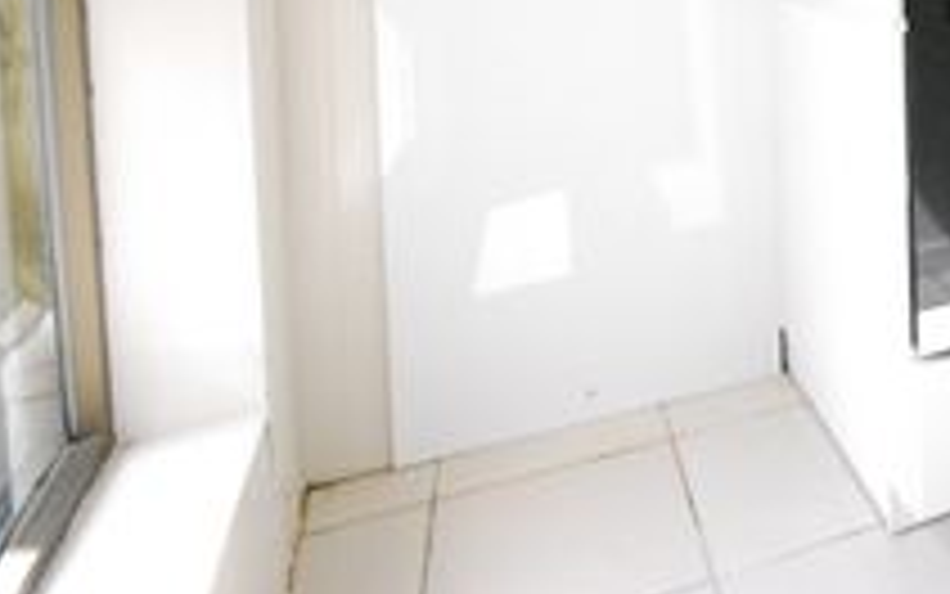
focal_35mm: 34
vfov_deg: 32.0
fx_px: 881
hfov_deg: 47.6
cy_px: -92
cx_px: 936
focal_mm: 10
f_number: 10
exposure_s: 1/400
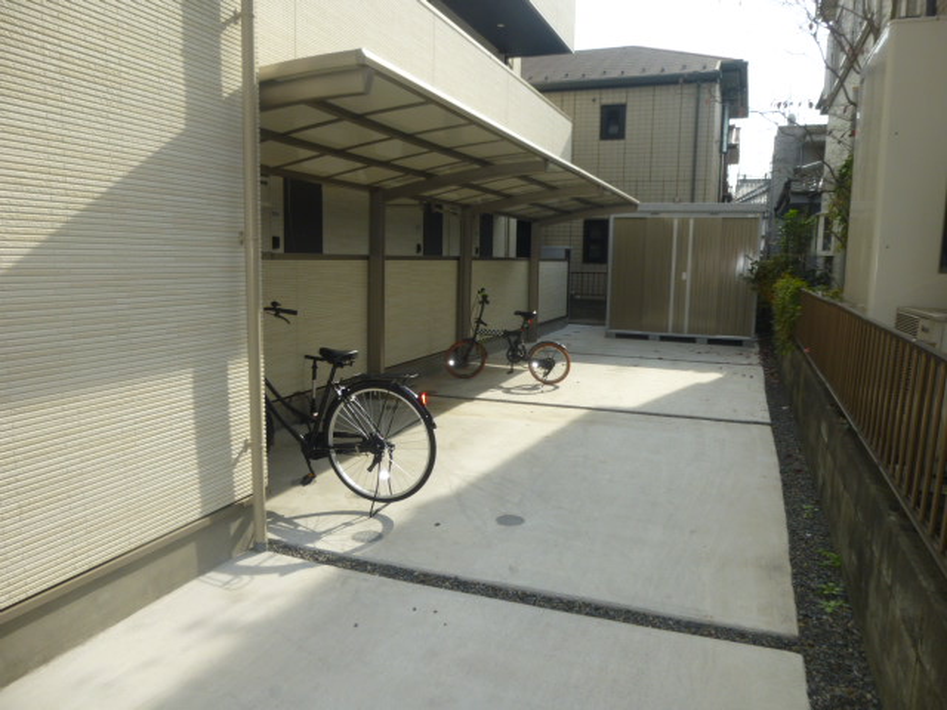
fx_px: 684
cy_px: 355
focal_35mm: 25
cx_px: 474
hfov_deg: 69.4
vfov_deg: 54.9
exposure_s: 1/640
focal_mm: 4.5
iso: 100
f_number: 3.1
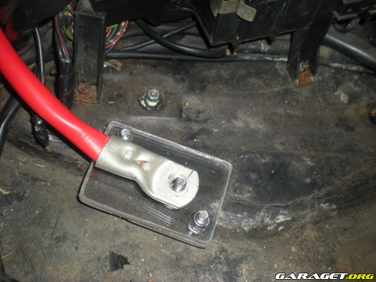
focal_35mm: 44
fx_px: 478
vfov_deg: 32.9
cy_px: 141
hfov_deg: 42.9
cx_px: 188
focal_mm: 7.4
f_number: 3.5
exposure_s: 1/60
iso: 64
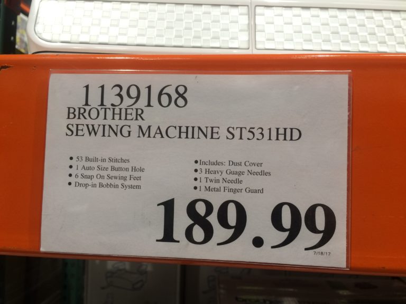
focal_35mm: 29
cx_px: 203
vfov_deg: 48.2
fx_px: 340
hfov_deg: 61.7
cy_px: 152
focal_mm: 4.15
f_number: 2.2
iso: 40
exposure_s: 1/30
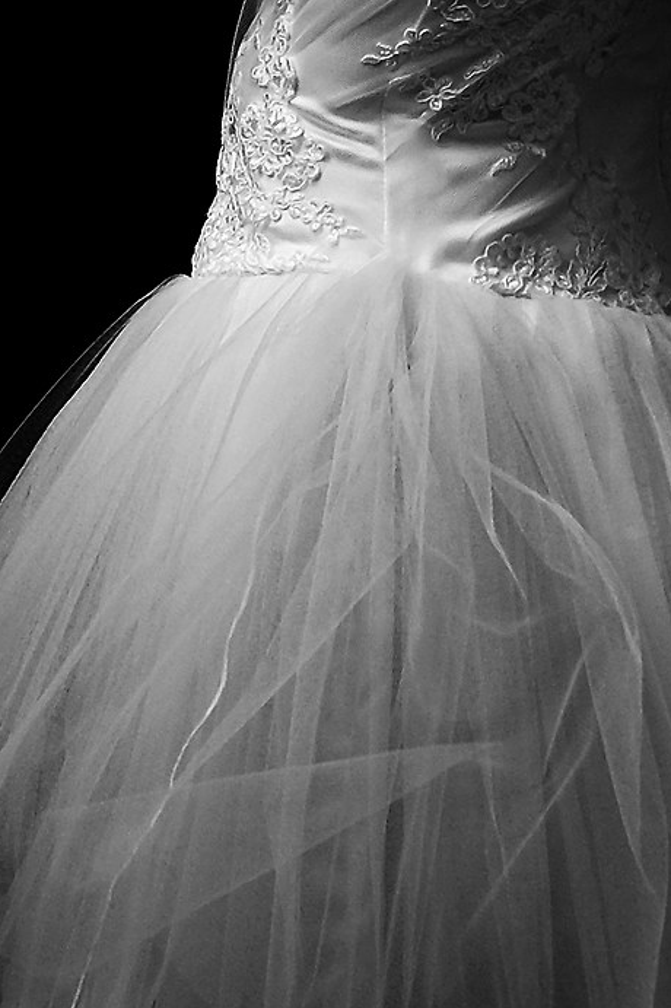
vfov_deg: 14.6
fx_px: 3890
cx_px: 527
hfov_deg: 9.8
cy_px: 54
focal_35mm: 139
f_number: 3.6
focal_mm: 26.5
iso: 800
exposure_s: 1/125
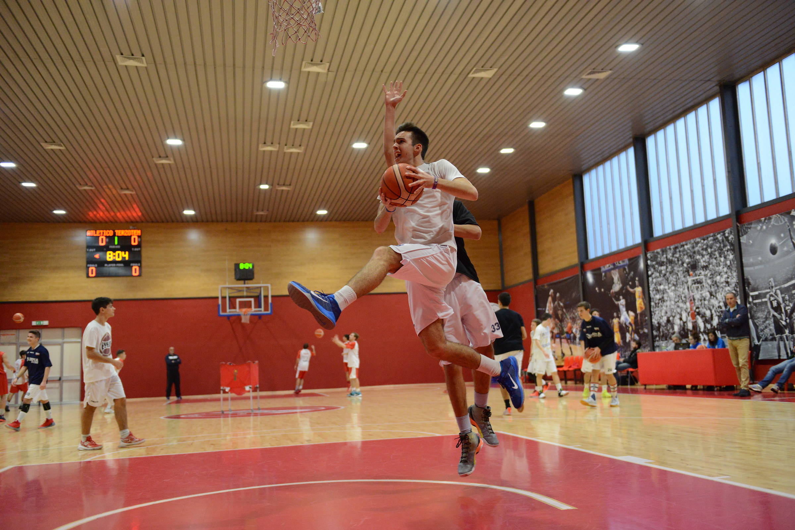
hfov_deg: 53.1
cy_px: 265
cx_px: 398
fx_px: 795
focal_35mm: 36
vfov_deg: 36.9
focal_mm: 36
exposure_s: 1/1000
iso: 5000
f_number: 2.8
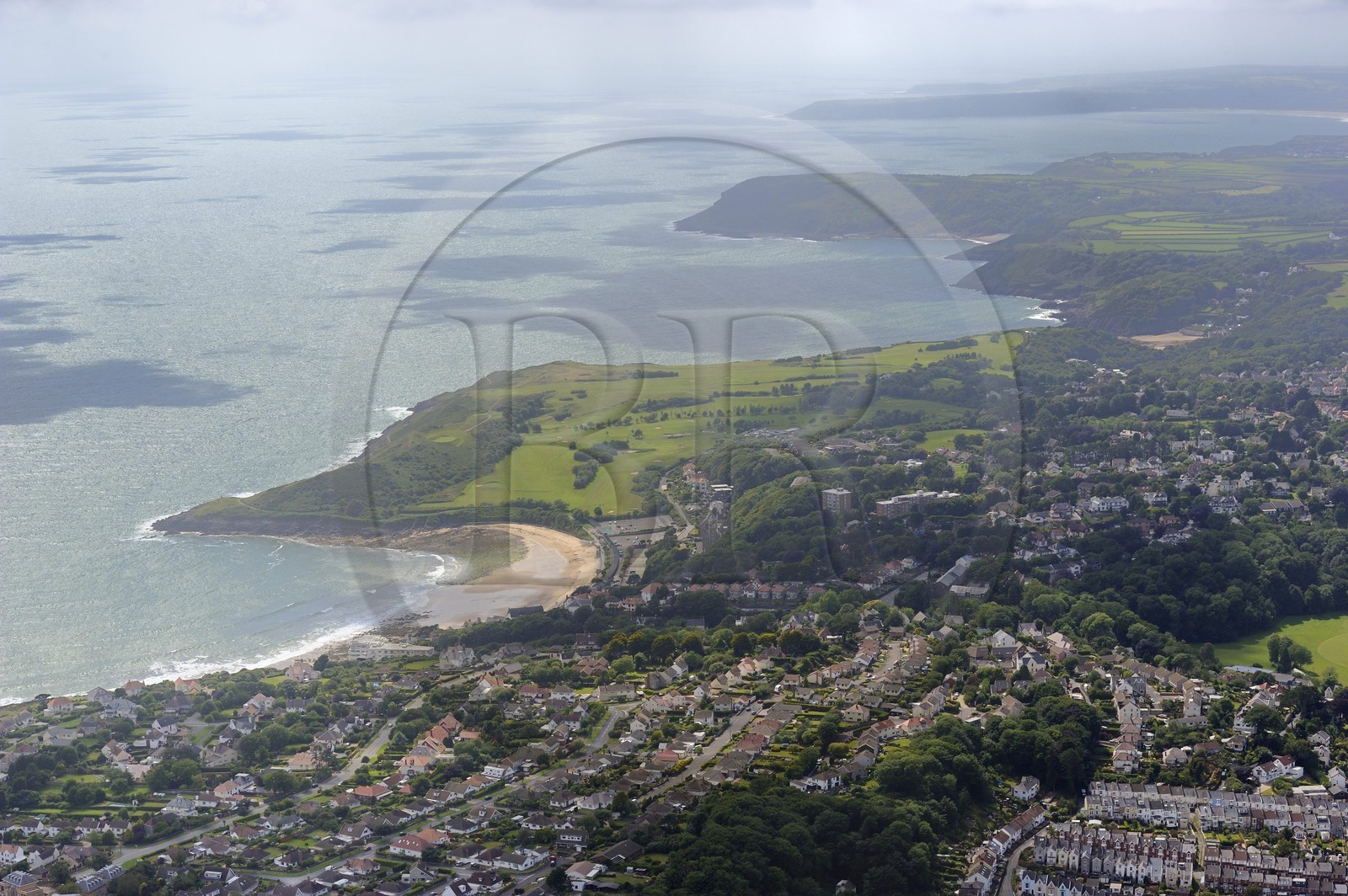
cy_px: 448
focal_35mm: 70
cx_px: 674
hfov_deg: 28.9
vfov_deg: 19.4
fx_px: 2619
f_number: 9
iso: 400
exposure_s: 1/800
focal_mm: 70
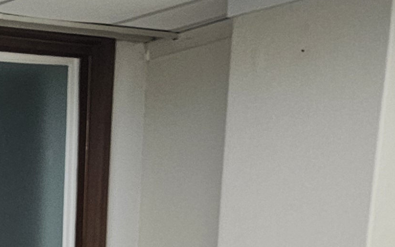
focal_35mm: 118
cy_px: 706
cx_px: -127
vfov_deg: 9.2
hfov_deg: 16.6
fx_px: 1271
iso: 160
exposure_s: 1/120
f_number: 1.8
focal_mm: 5.4
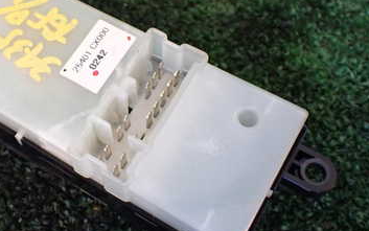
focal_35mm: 54
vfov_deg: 23.9
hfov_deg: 36.6
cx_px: 93
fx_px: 543
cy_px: 88
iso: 500
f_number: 2.3
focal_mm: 5.4
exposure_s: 1/125
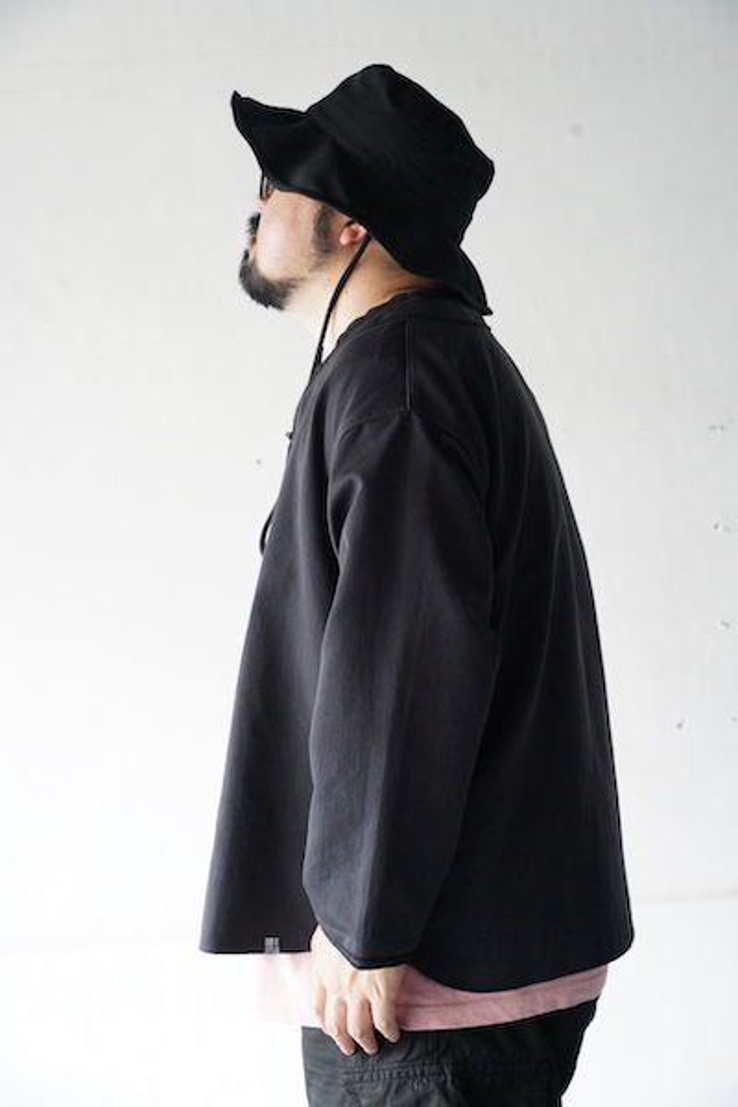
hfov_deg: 17.5
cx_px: 369
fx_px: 2398
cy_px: 554
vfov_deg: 26.0
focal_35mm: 78
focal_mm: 78
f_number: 7.1
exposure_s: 1/250
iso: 10000
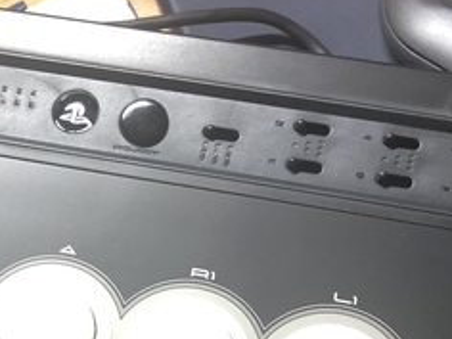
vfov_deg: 15.1
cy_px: 398
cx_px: -15
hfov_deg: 19.9
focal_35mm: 95
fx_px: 1240
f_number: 1.8
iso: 64
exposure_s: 1/17
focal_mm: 3.99
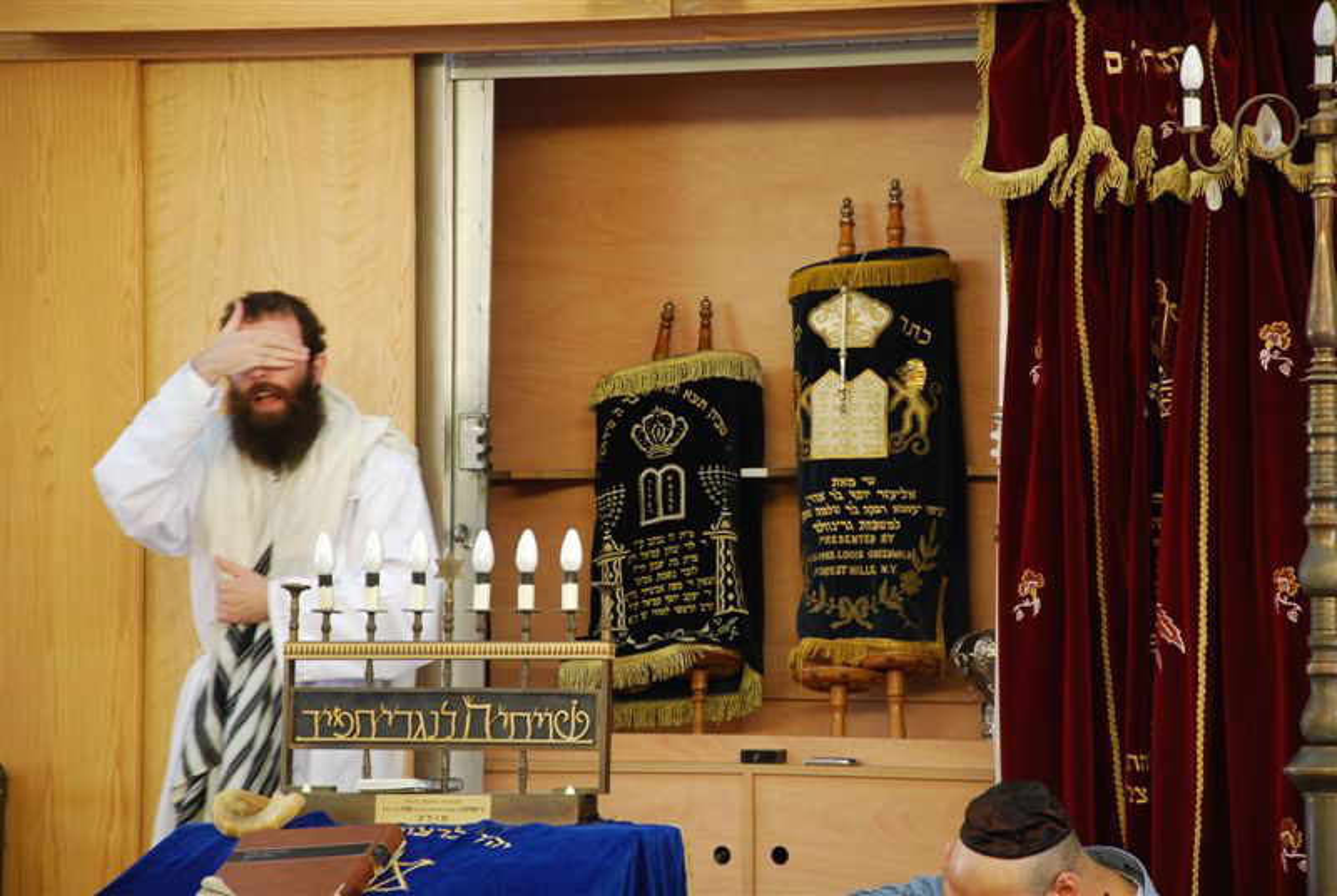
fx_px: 5858
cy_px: 448
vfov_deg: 8.7
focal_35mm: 158
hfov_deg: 13.0
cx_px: 668
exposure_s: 1/20
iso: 400
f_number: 5.6
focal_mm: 105
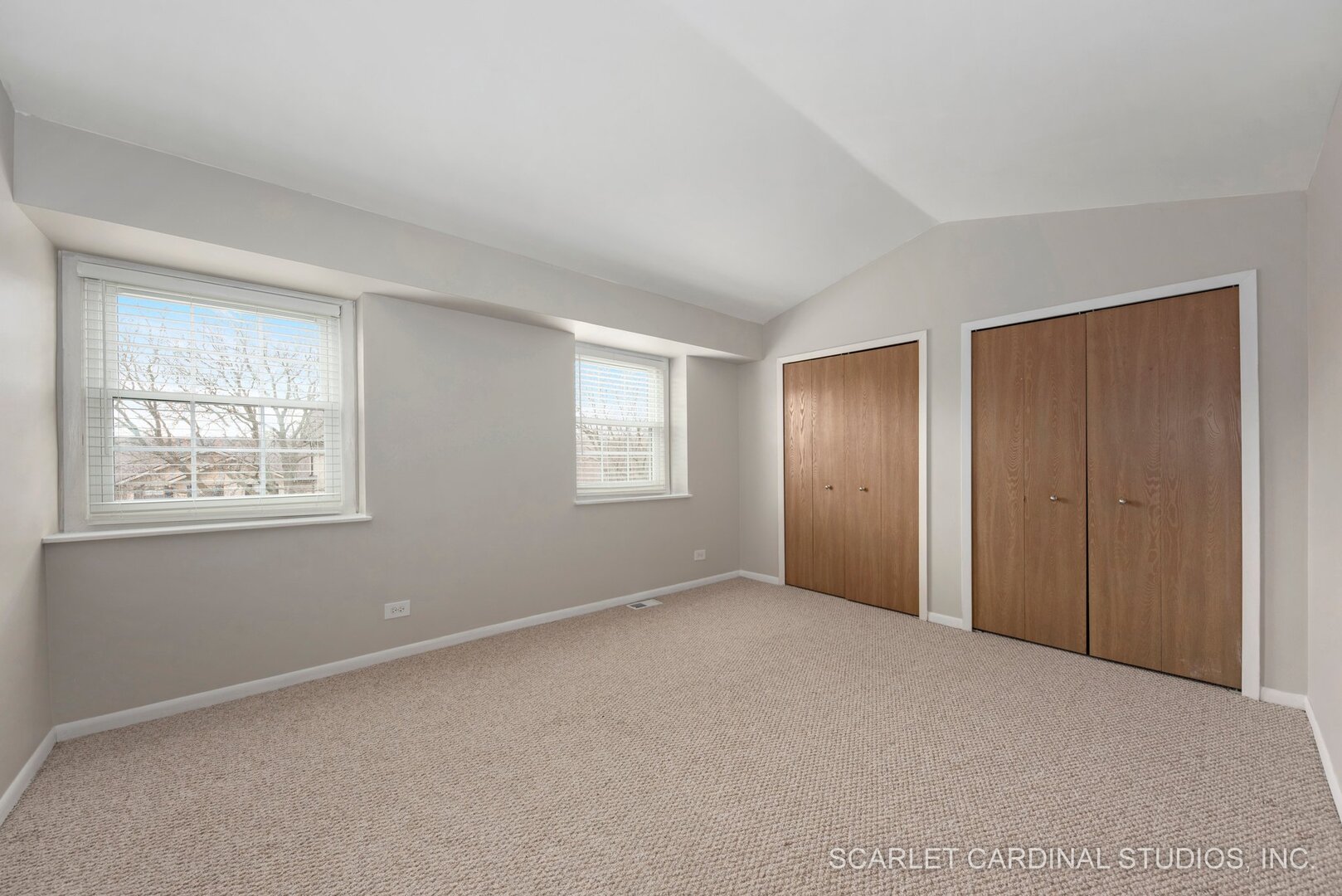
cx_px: 671
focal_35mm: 13
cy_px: 448
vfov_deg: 85.5
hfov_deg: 108.3
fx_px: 485
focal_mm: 13
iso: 400
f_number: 7.1
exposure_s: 1/13
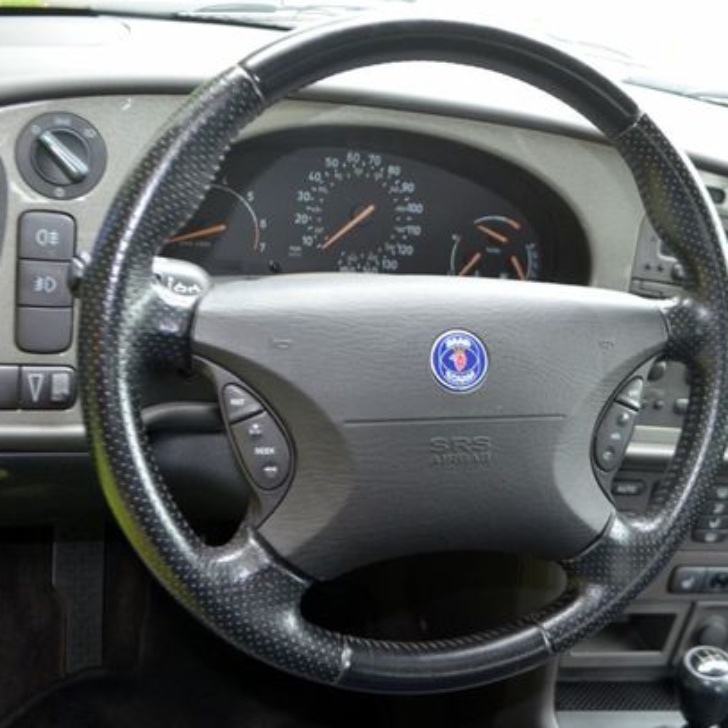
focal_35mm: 40
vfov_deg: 41.9
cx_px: 488
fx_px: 952
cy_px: 363
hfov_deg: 41.3
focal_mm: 20
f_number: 3.8
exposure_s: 1/60
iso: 450
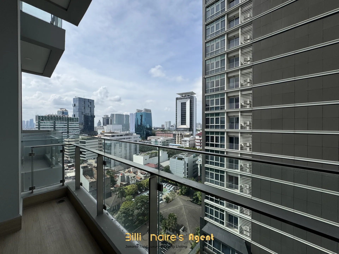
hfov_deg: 102.1
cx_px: 170
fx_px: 137
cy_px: 127
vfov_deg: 85.7
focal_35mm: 14
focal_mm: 2.22
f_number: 2.2
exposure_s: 1/2985
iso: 50
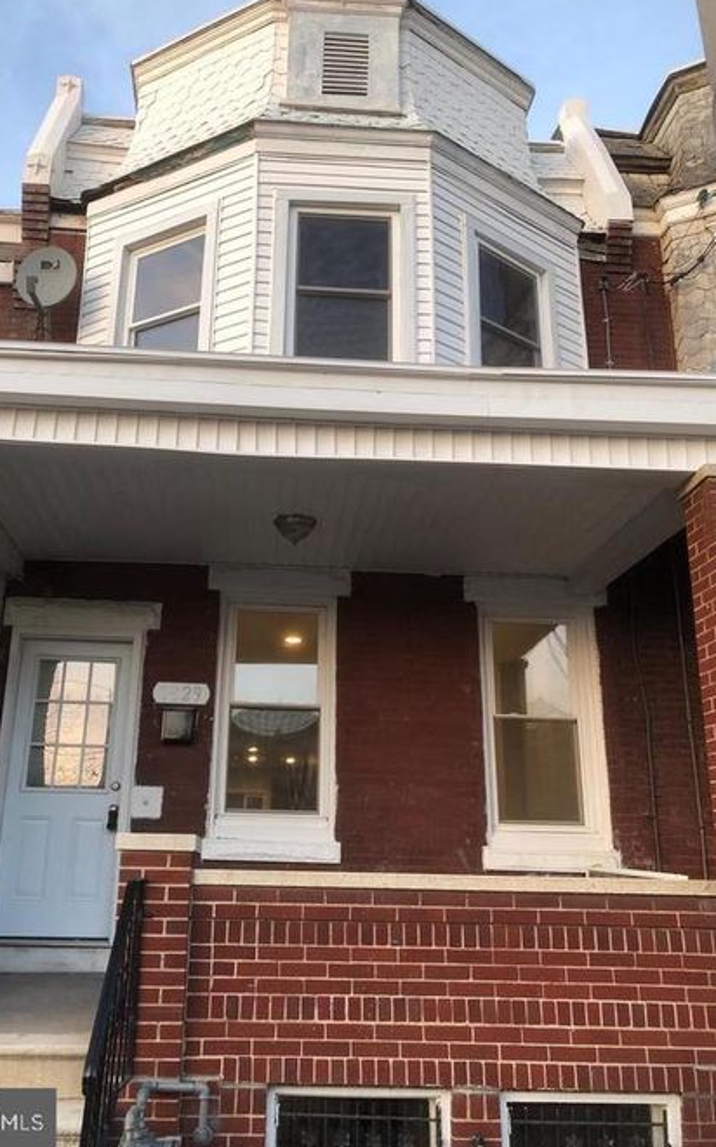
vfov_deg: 62.9
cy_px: 571
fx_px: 937
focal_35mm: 30
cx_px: 302
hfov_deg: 41.7
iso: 32
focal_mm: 3.99
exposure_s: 1/40
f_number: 1.8
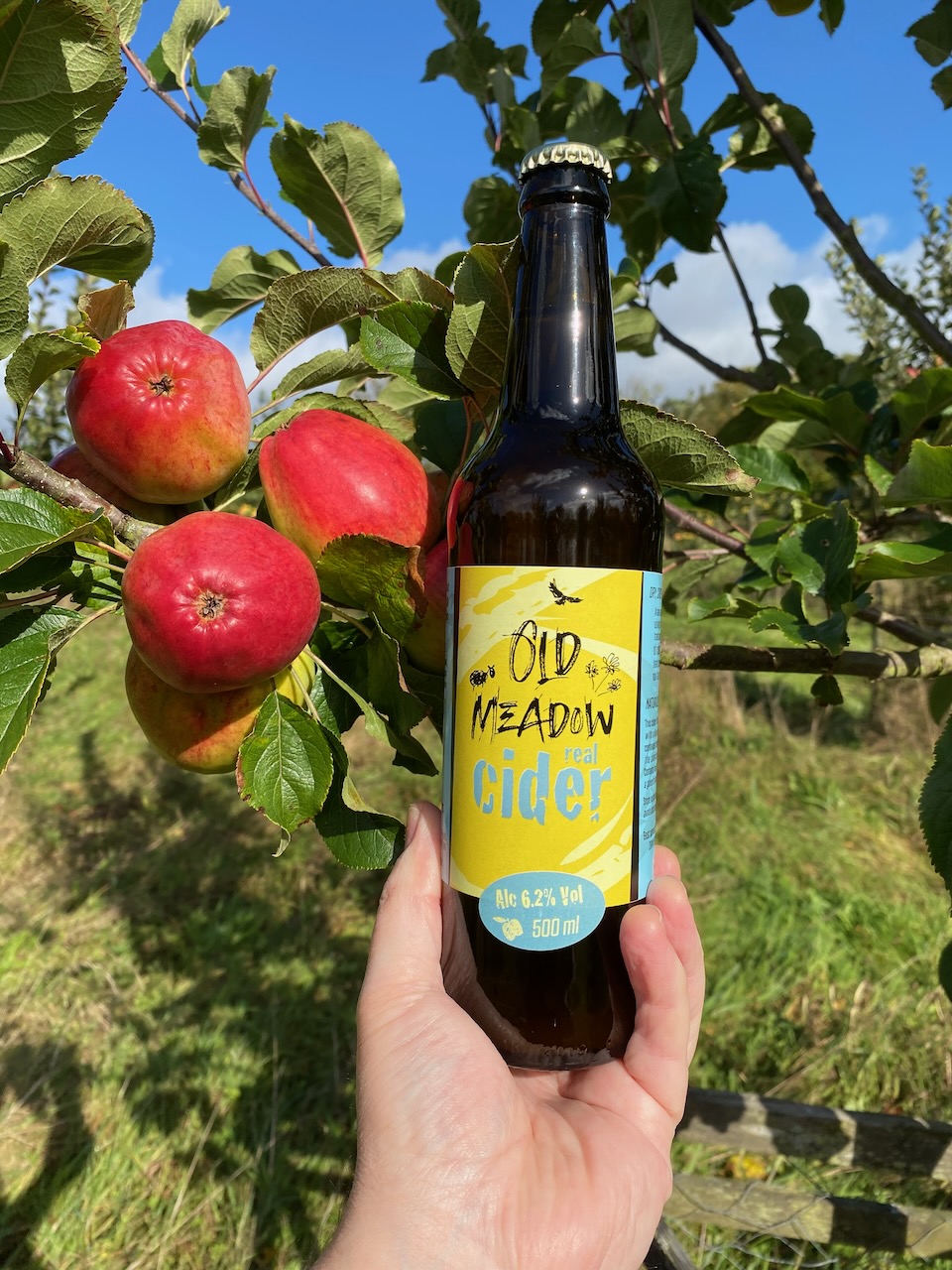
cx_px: 476
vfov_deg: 67.3
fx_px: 953
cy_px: 635
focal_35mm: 26
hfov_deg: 53.1
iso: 32
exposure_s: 1/2463
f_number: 1.8
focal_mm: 4.25
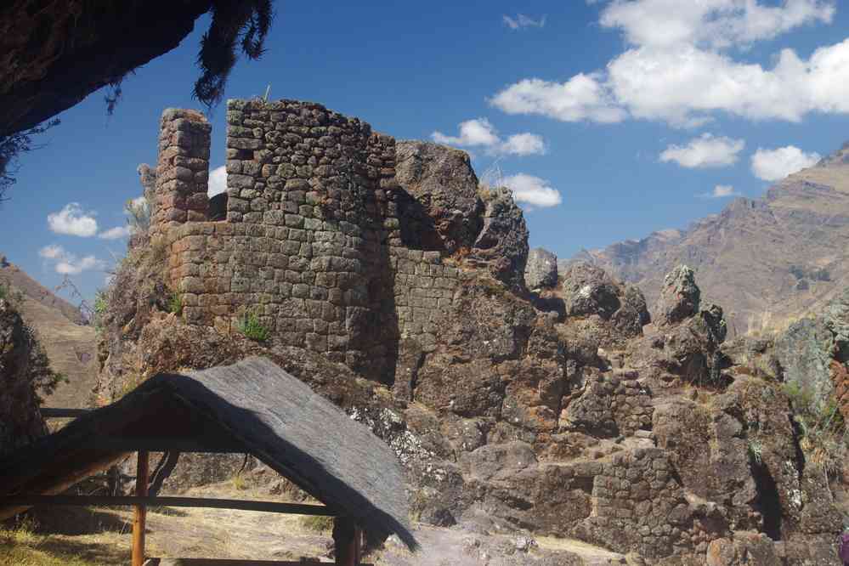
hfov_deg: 37.9
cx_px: 424
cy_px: 283
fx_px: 1238
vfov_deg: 25.8
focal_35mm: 52
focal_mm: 35
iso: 200
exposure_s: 1/60
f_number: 11
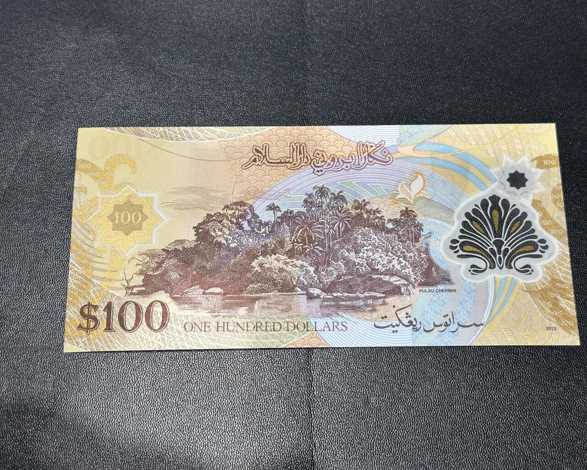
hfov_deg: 36.6
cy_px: 237
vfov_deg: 29.7
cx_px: 306
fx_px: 886
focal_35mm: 51
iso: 160
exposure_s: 1/50
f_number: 1.78
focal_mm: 6.86
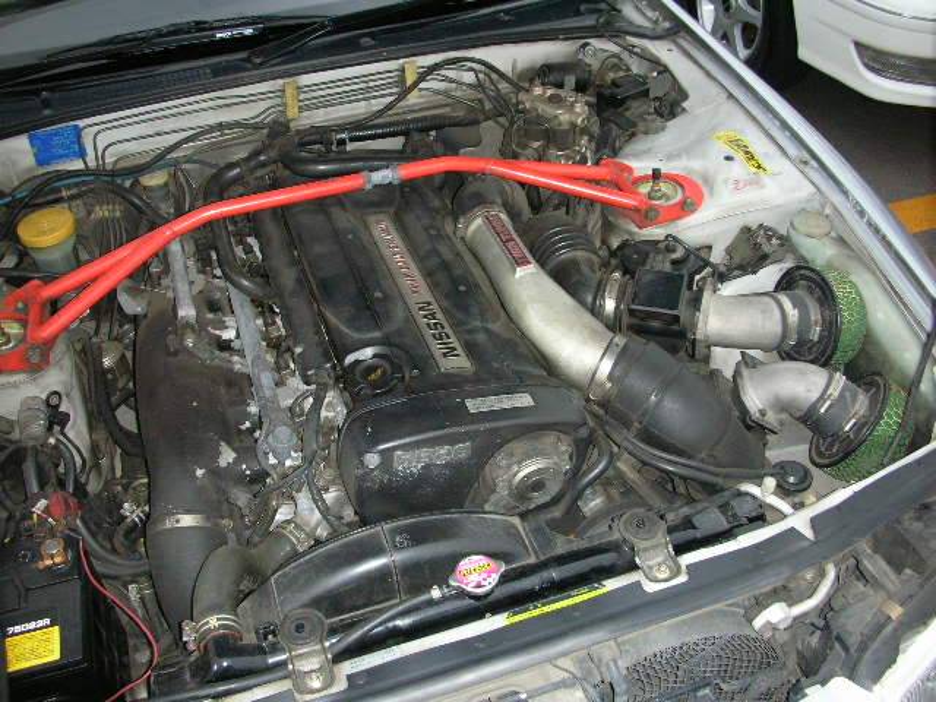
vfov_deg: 40.7
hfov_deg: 52.6
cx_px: 468
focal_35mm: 35
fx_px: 946
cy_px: 351
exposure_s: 1/60.1
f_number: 3
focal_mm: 5.8
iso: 103
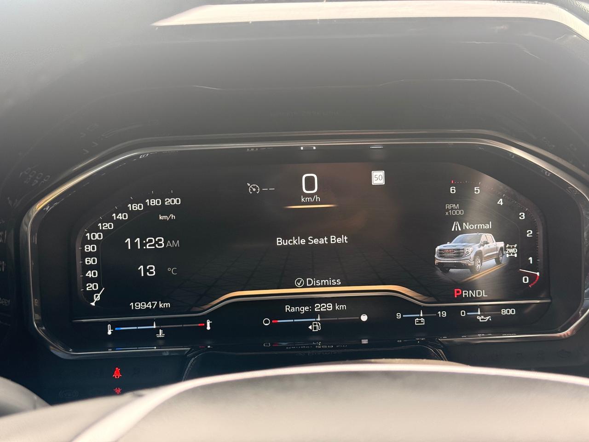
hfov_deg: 39.7
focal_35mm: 48
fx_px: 817
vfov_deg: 30.3
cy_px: 221
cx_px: 294
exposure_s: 1/239
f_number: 1.78
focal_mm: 6.76
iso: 125
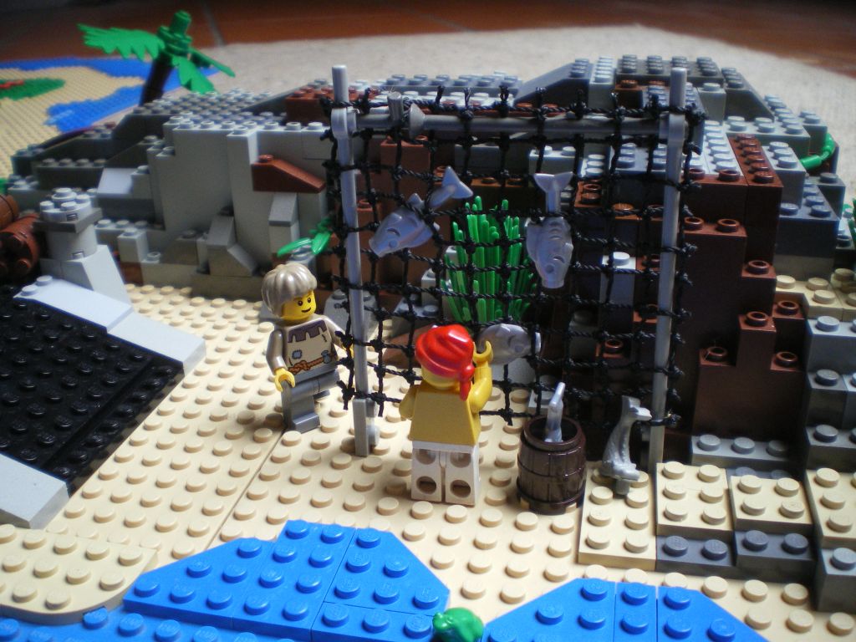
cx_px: 428
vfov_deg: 39.7
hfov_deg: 51.4
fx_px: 890
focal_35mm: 36
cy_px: 321
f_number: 3.1
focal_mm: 6.3
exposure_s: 1/50
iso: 250
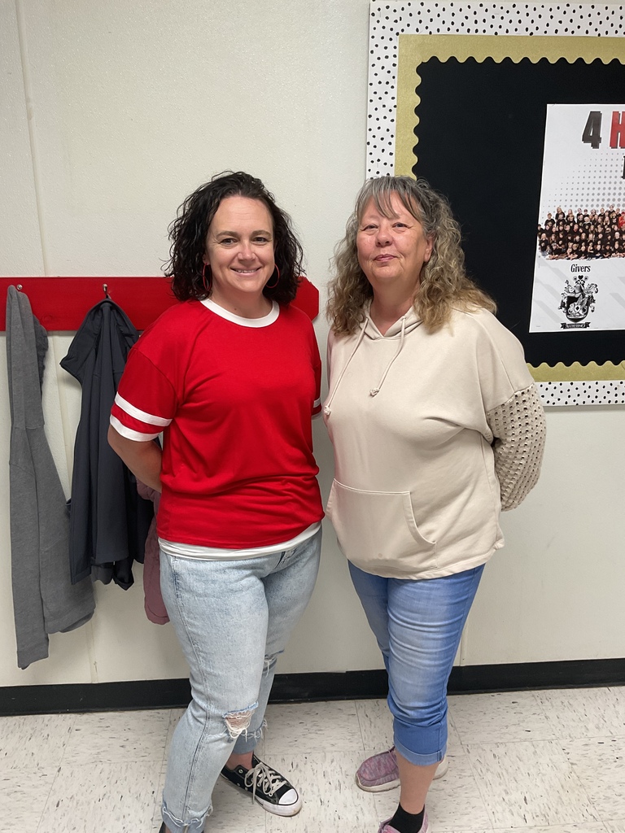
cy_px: 416
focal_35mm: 29
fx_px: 698
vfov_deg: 61.7
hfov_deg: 48.2
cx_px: 312
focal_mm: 3
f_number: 1.8
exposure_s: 1/60
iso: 64
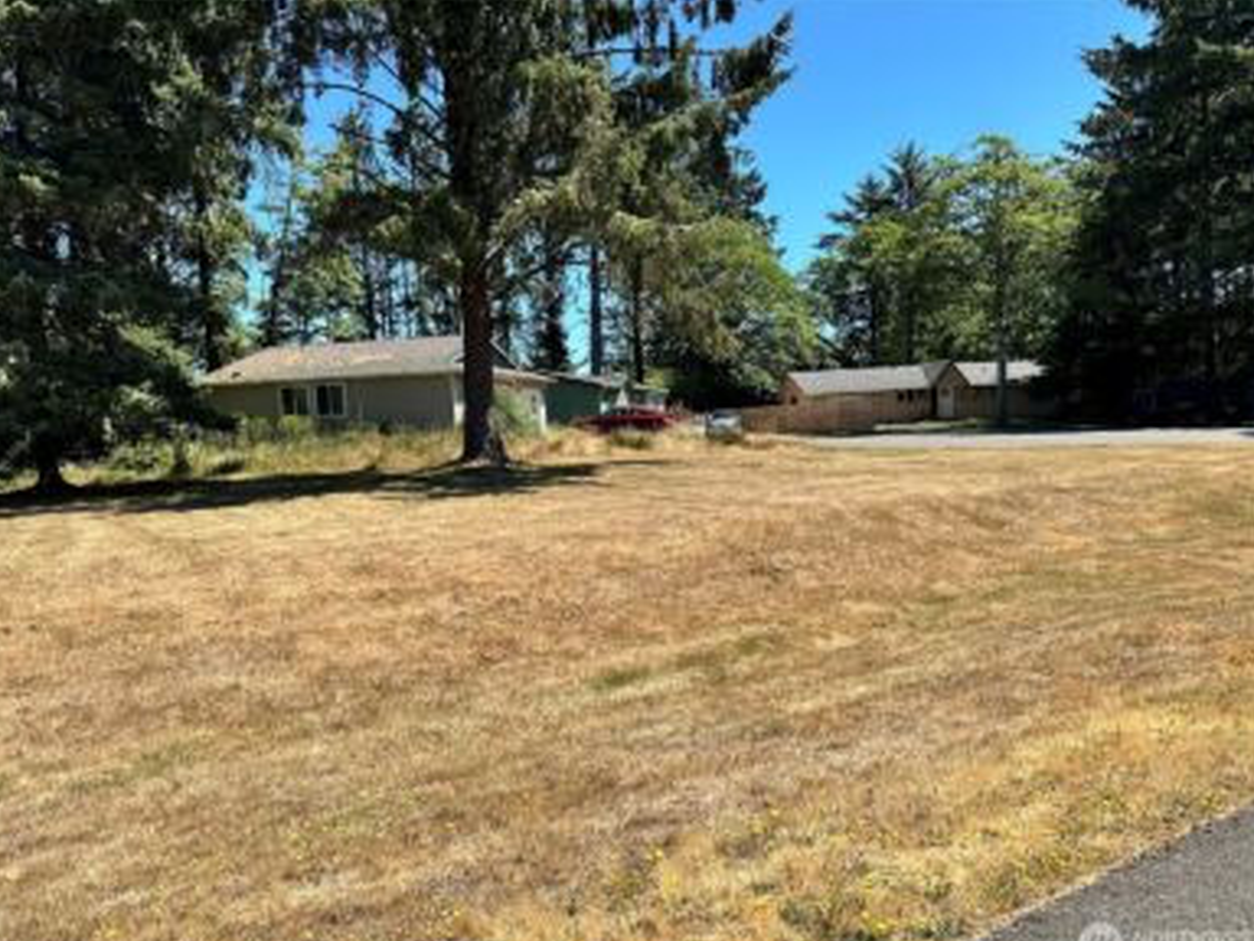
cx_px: 637
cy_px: 487
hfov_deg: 69.4
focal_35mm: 25
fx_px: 906
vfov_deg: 54.9
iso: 80
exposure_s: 1/2809
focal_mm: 6.86
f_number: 1.78
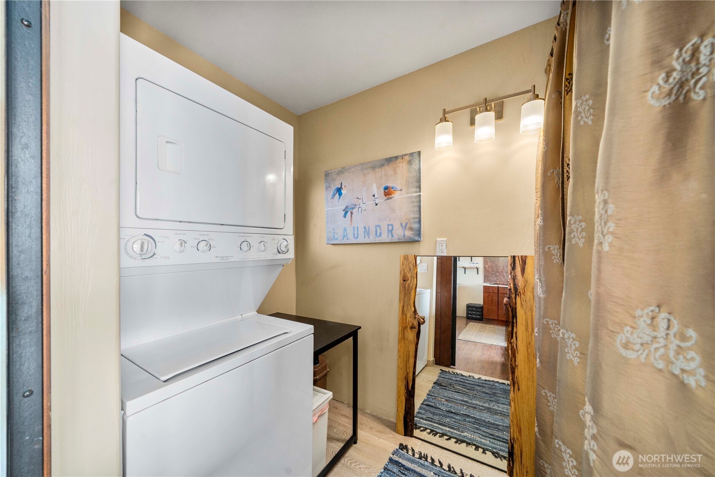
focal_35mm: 12
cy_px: 238
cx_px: 358
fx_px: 238
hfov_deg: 112.6
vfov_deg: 90.0
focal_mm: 12
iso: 1000
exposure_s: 1/60
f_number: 8
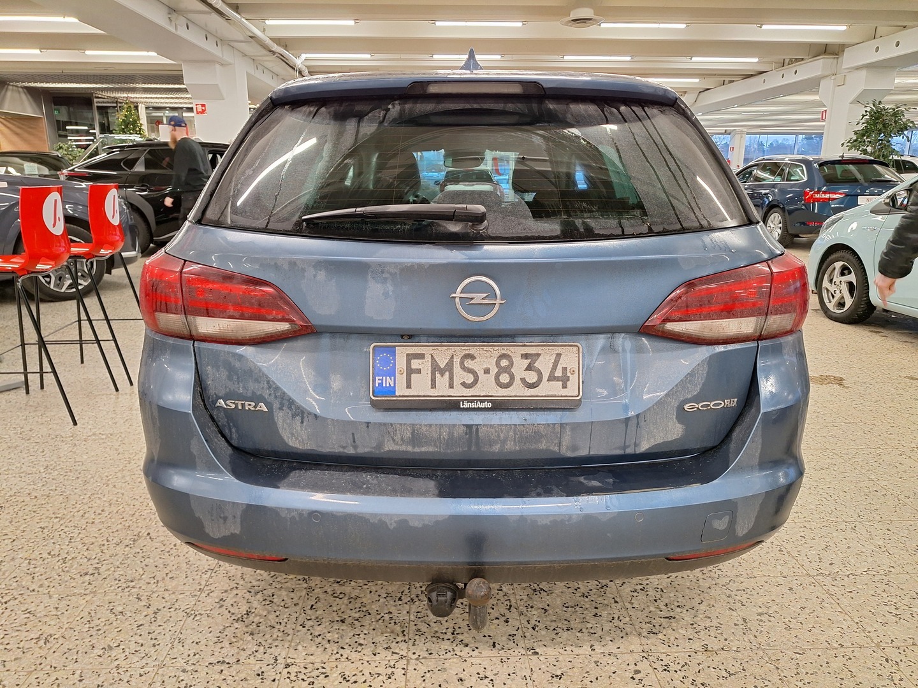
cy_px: 344
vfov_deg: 58.9
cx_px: 459
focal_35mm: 23
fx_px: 610
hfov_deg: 73.9
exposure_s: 1/50
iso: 125
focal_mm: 5.54
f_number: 1.8
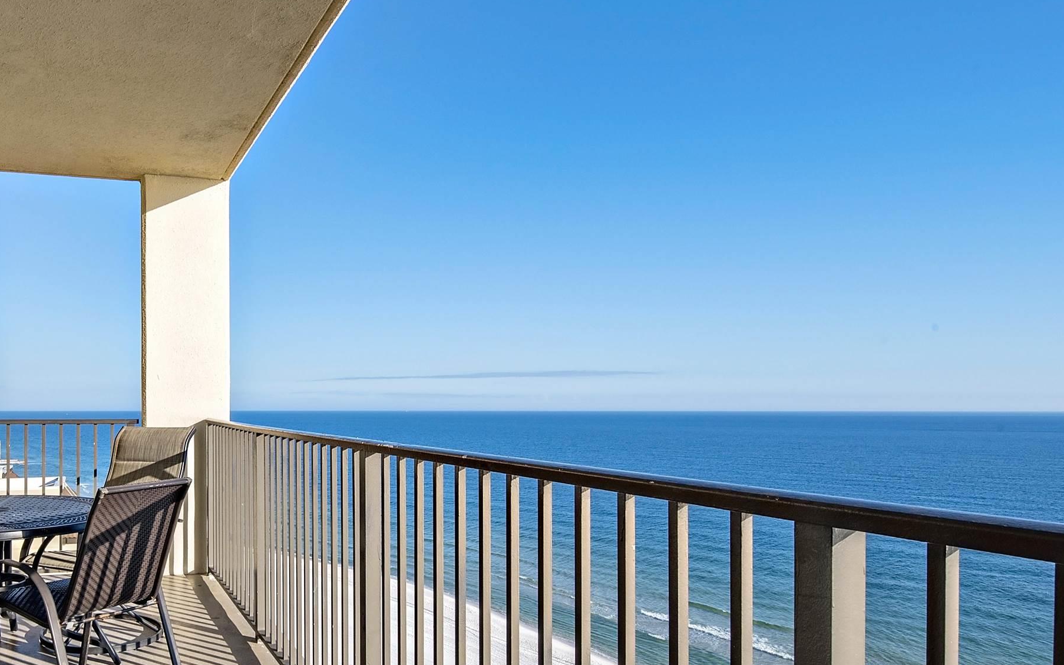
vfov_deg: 47.3
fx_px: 754
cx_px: 270
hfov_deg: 66.2
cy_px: 408
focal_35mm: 26
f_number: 18
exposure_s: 1/100
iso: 250
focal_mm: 15
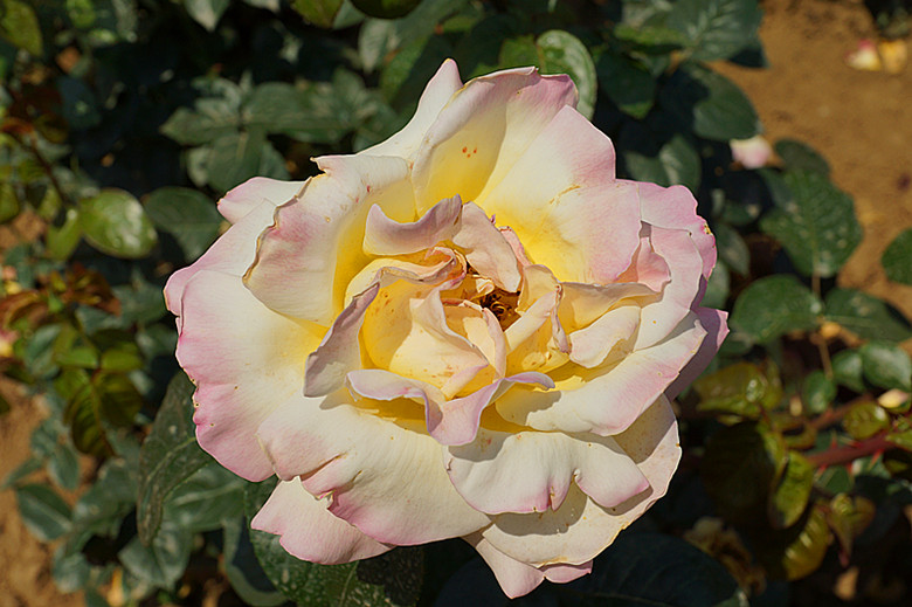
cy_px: 304
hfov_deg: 33.4
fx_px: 1519
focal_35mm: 60
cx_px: 456
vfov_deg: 22.6
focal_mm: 40
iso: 100
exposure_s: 1/400
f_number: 8
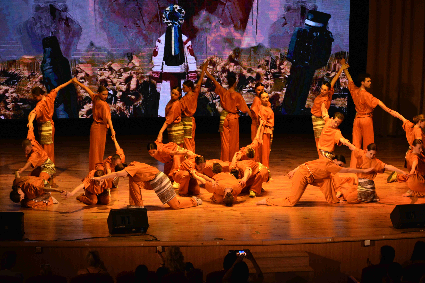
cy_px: 142
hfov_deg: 19.5
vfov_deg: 13.0
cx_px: 212
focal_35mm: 105
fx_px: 1239
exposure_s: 1/125
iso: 2000
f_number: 4.5
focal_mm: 70
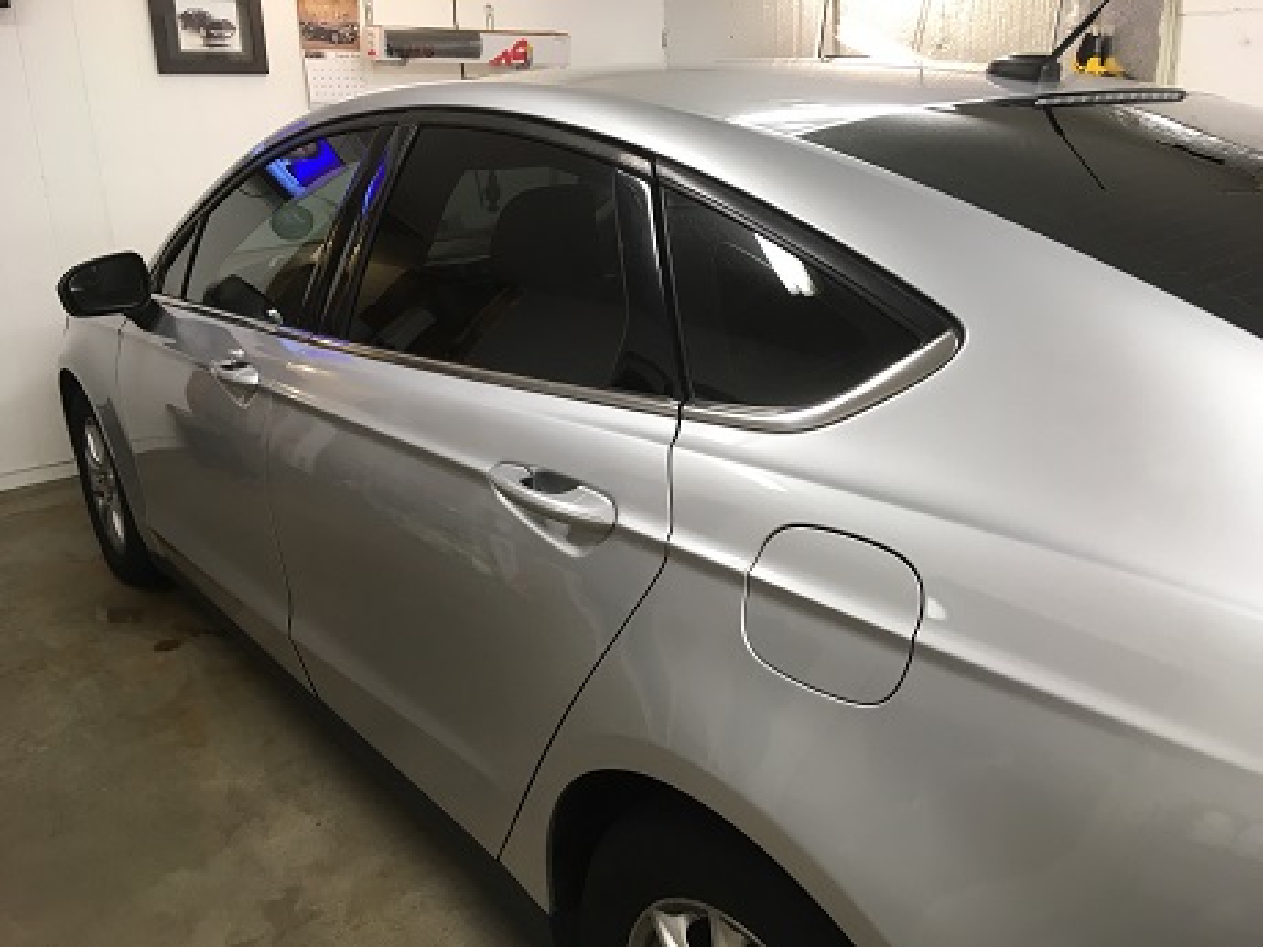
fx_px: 1058
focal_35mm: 29
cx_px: 632
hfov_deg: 61.7
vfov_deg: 48.2
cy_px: 474
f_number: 2.2
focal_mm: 4.15
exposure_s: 1/30
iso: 64
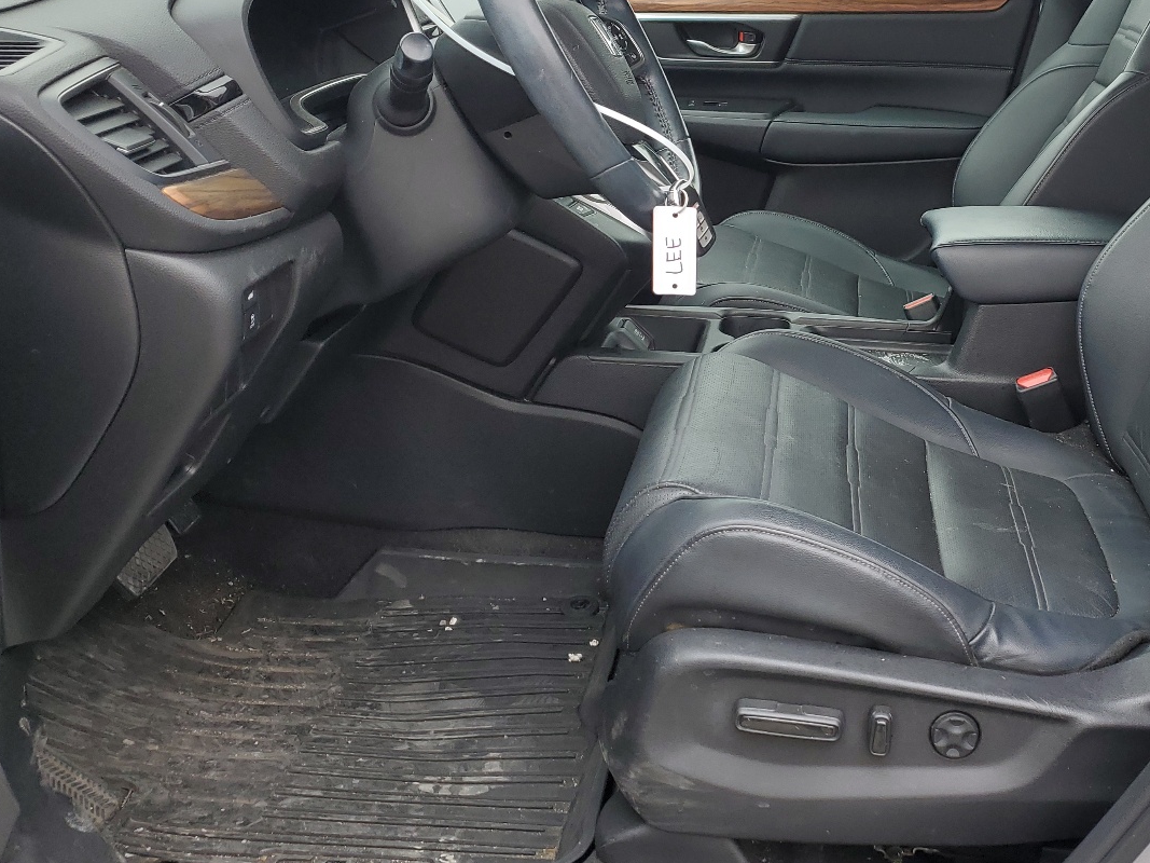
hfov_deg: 46.8
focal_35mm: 39
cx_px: 805
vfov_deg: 36.4
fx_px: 1295
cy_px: 274
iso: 50
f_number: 1.5
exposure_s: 1/385
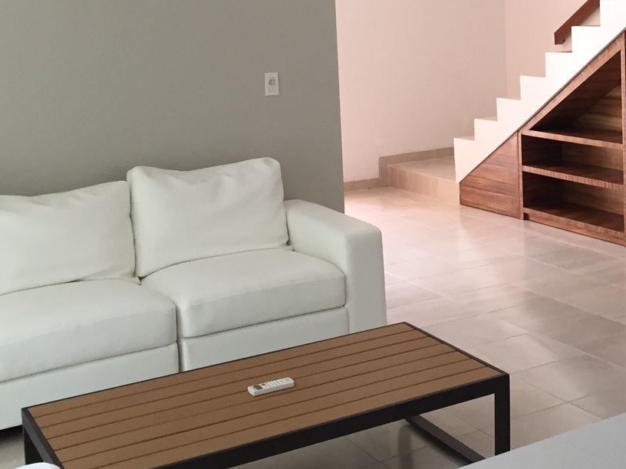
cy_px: 91
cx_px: 554
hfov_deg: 31.8
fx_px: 1049
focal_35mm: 58
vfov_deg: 24.8
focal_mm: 4.15
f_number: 2.2
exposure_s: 1/30
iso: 40
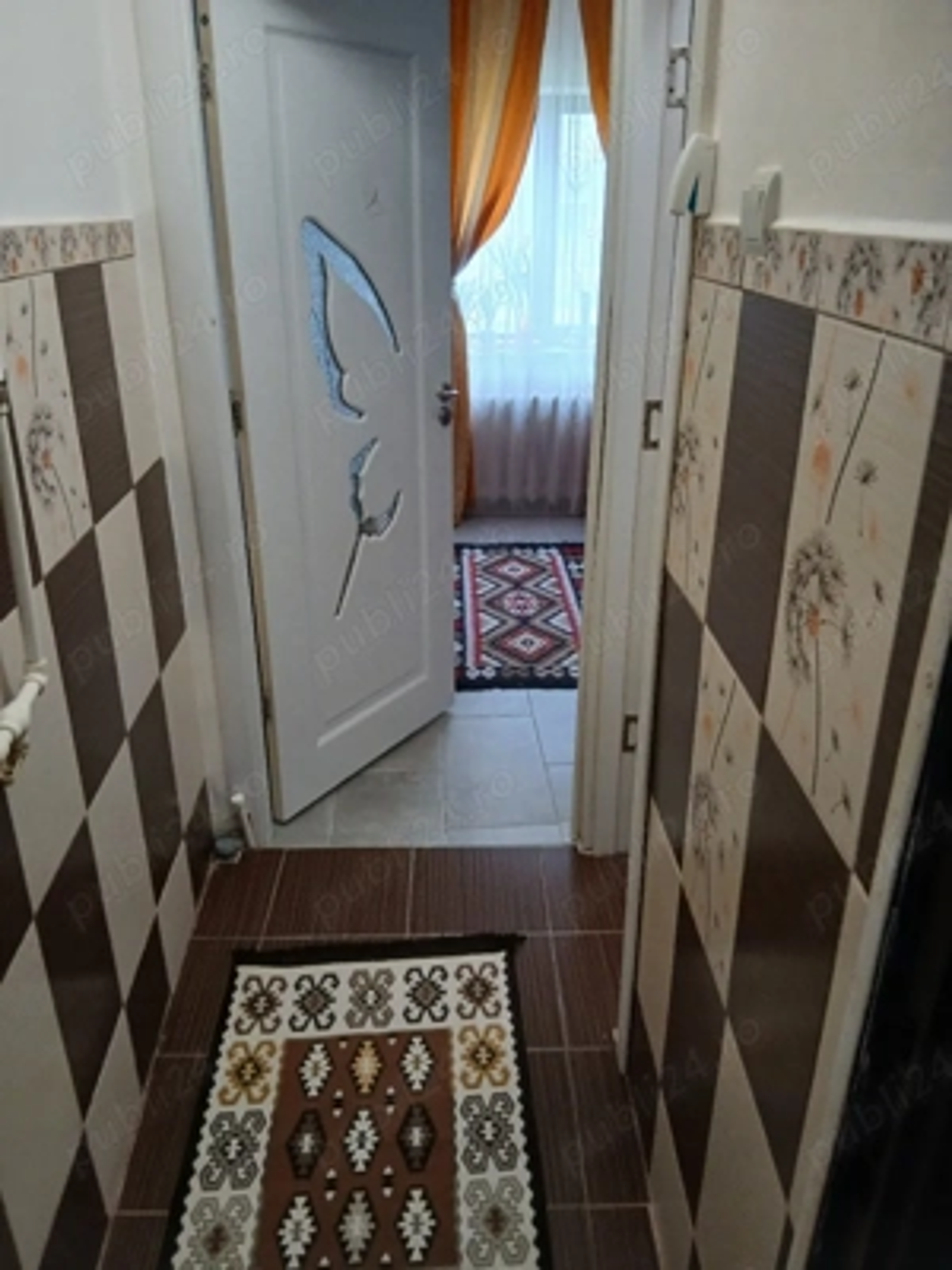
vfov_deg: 67.3
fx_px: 953
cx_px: 476
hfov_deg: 53.1
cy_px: 635
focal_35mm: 26
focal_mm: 3.98
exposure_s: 1/33.3
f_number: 1.8
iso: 200
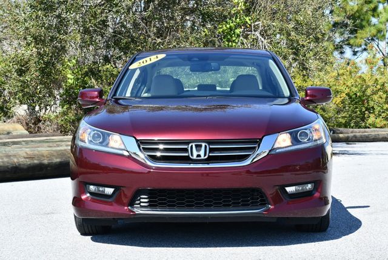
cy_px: 130
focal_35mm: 80
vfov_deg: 17.1
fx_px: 863
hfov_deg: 25.3
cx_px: 194
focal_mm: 40
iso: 160
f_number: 8
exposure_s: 1/250
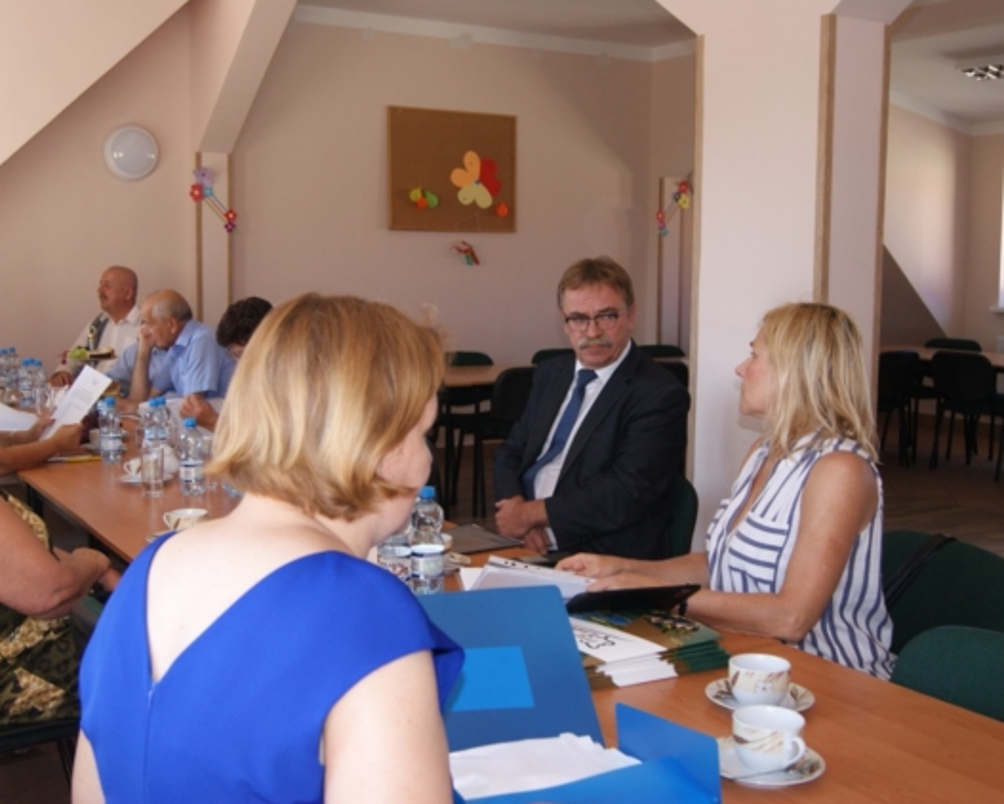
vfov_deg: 36.5
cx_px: 478
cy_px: 400
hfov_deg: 44.8
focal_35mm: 41
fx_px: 1219
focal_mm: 24
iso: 400
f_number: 5.6
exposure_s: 1/80
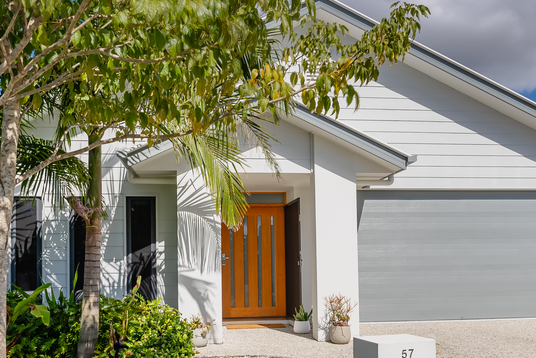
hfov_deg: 51.9
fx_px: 551
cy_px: 247
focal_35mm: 37
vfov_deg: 35.5
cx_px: 261
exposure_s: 1/2500
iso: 400
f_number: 8
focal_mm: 19
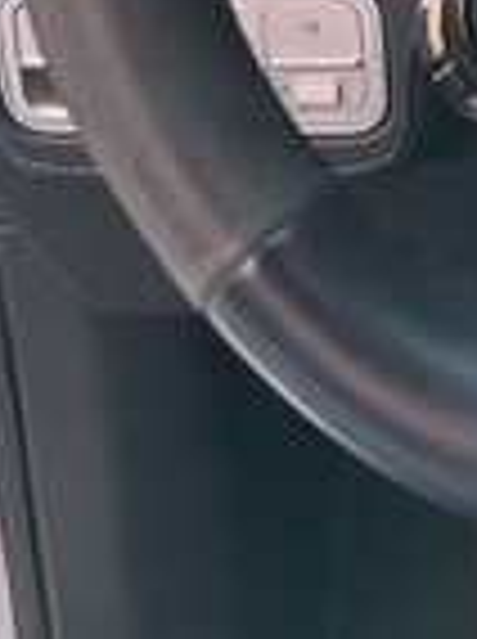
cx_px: 936
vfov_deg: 15.8
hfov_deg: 12.0
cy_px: -436
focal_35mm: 110
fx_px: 2027
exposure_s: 1/136
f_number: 1.5
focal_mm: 5.7
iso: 32
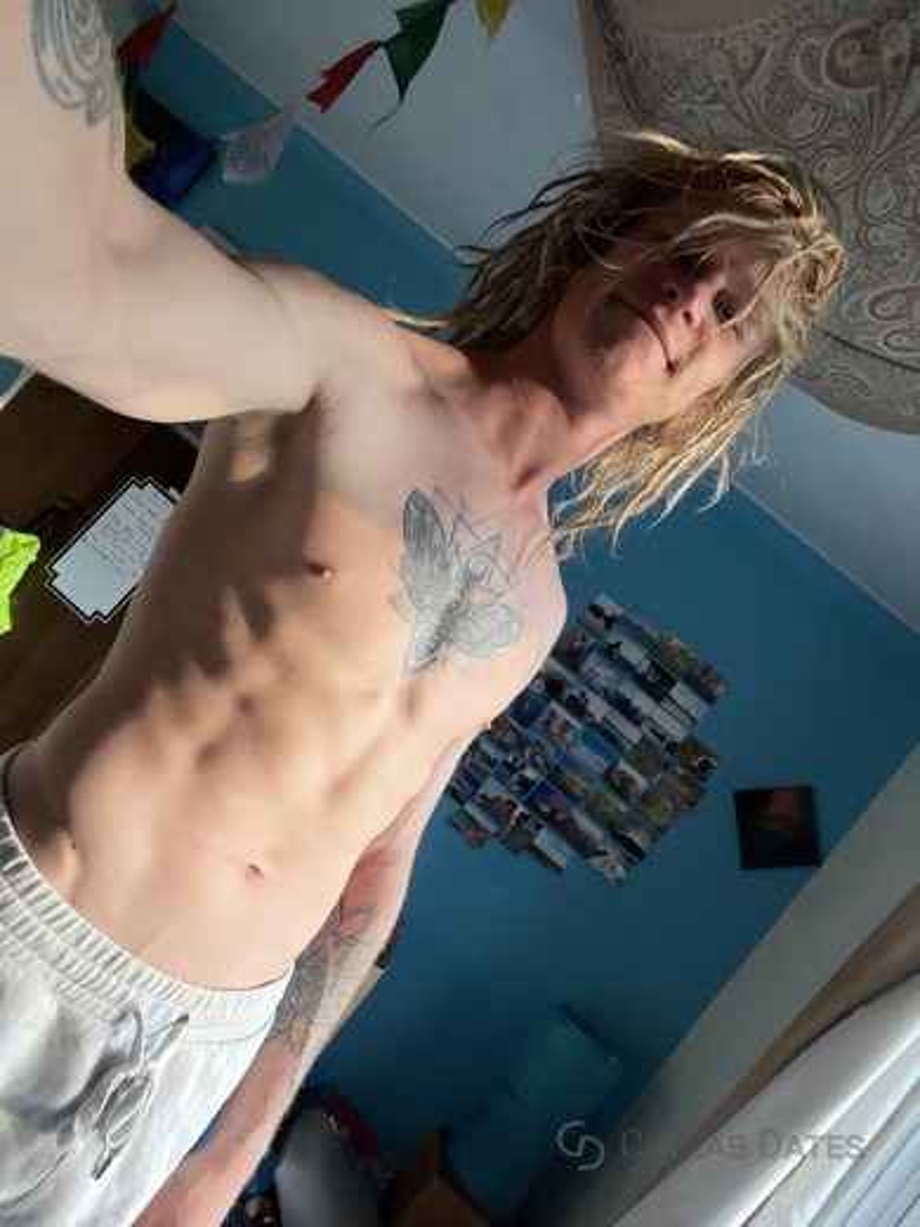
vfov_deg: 73.9
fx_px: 815
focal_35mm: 23
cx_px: 460
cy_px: 614
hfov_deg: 58.9
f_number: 2.2
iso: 80
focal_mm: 2.71
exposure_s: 1/121
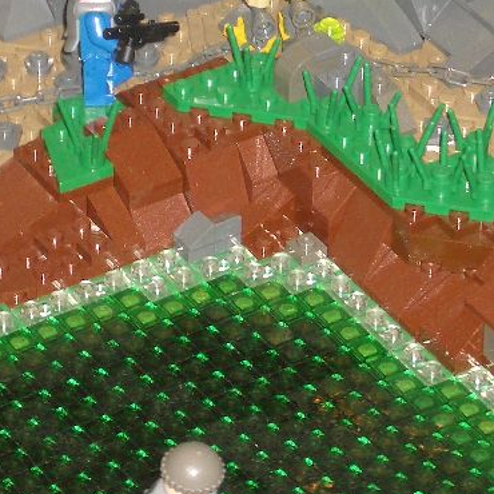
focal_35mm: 242
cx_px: 303
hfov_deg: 7.2
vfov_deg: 7.2
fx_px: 3907
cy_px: -3
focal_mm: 14.6
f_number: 4.4
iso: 100
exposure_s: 1/60
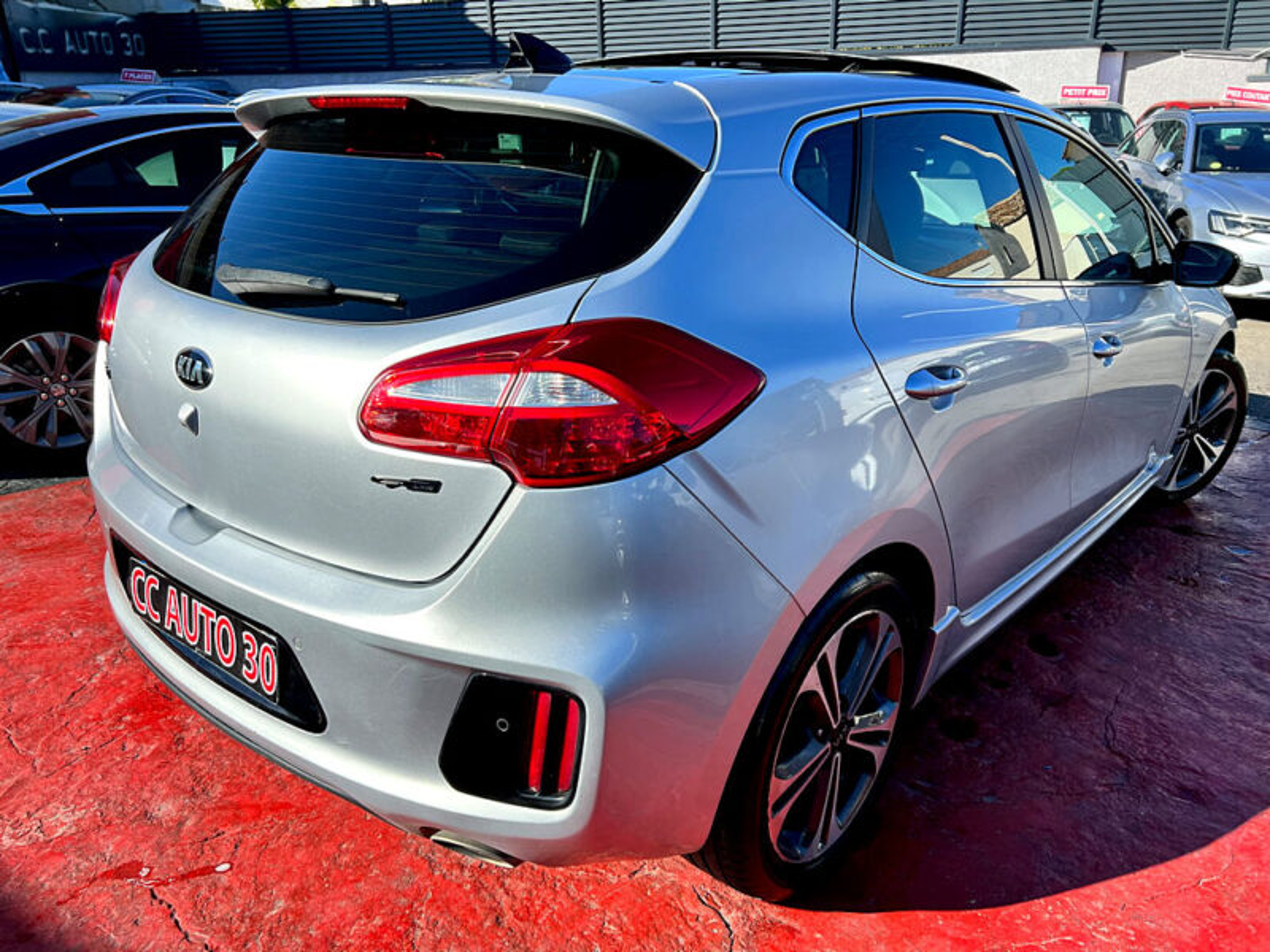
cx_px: 635
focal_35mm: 26
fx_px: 954
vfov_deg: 53.1
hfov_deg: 67.3
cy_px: 476
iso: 50
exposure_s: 1/2915
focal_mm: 5.7
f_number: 1.5
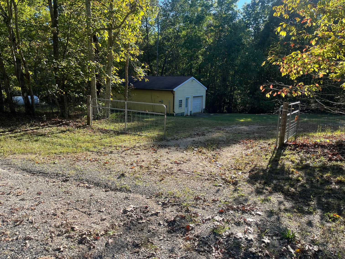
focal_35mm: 26
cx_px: 172
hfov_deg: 67.3
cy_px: 130
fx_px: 259
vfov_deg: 53.1
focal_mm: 5.1
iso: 50
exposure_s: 1/898
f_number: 1.6
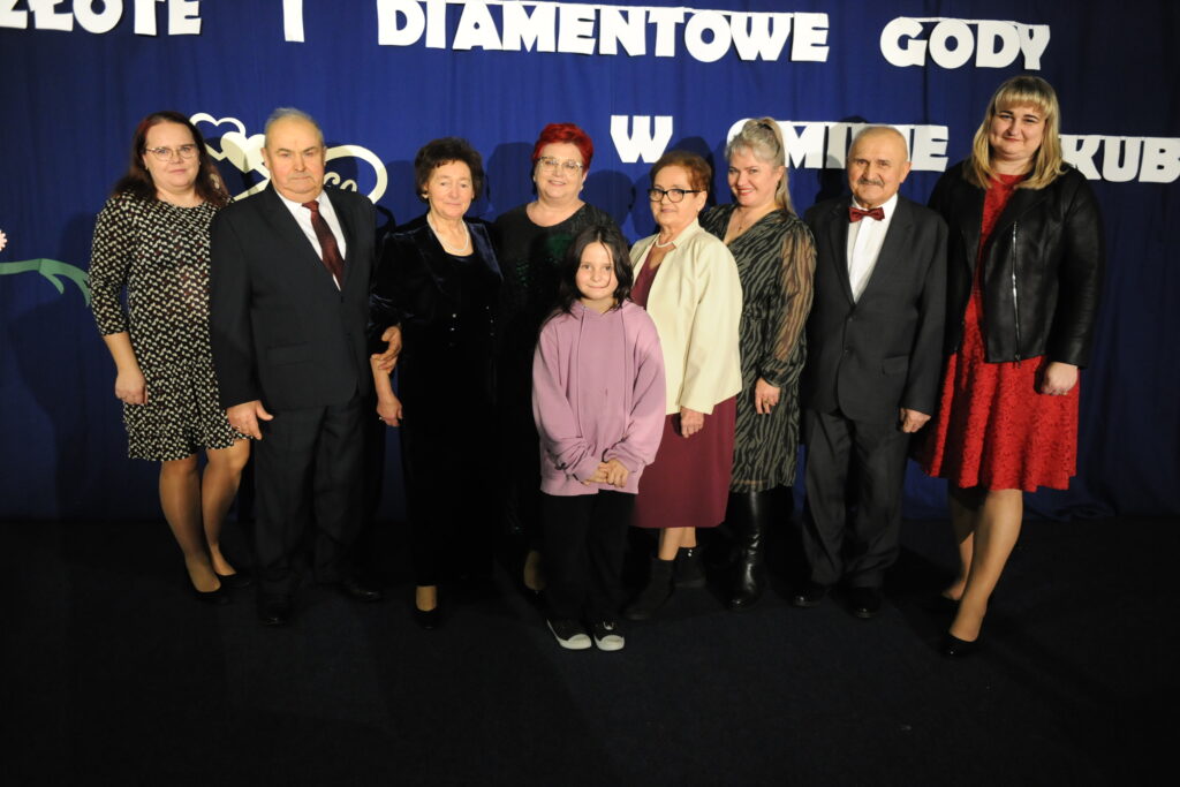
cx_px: 590
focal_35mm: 31
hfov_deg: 60.3
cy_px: 394
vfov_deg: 42.3
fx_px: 1016
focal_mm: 31
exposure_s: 1/250
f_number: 2.8
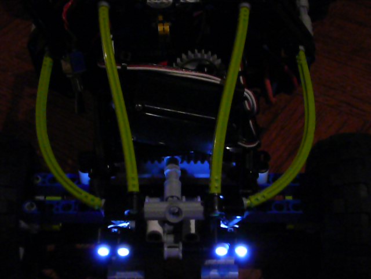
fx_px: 847
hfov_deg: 24.7
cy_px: 140
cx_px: 186
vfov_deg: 18.7
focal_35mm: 79
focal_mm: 13.2
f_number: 4.8
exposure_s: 1/30
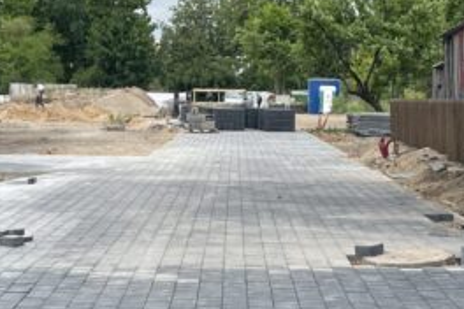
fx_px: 1353
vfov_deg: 13.0
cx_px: 135
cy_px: 128
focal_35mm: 105
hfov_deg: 19.4
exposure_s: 1/1435
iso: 32
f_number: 1.6
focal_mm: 4.2
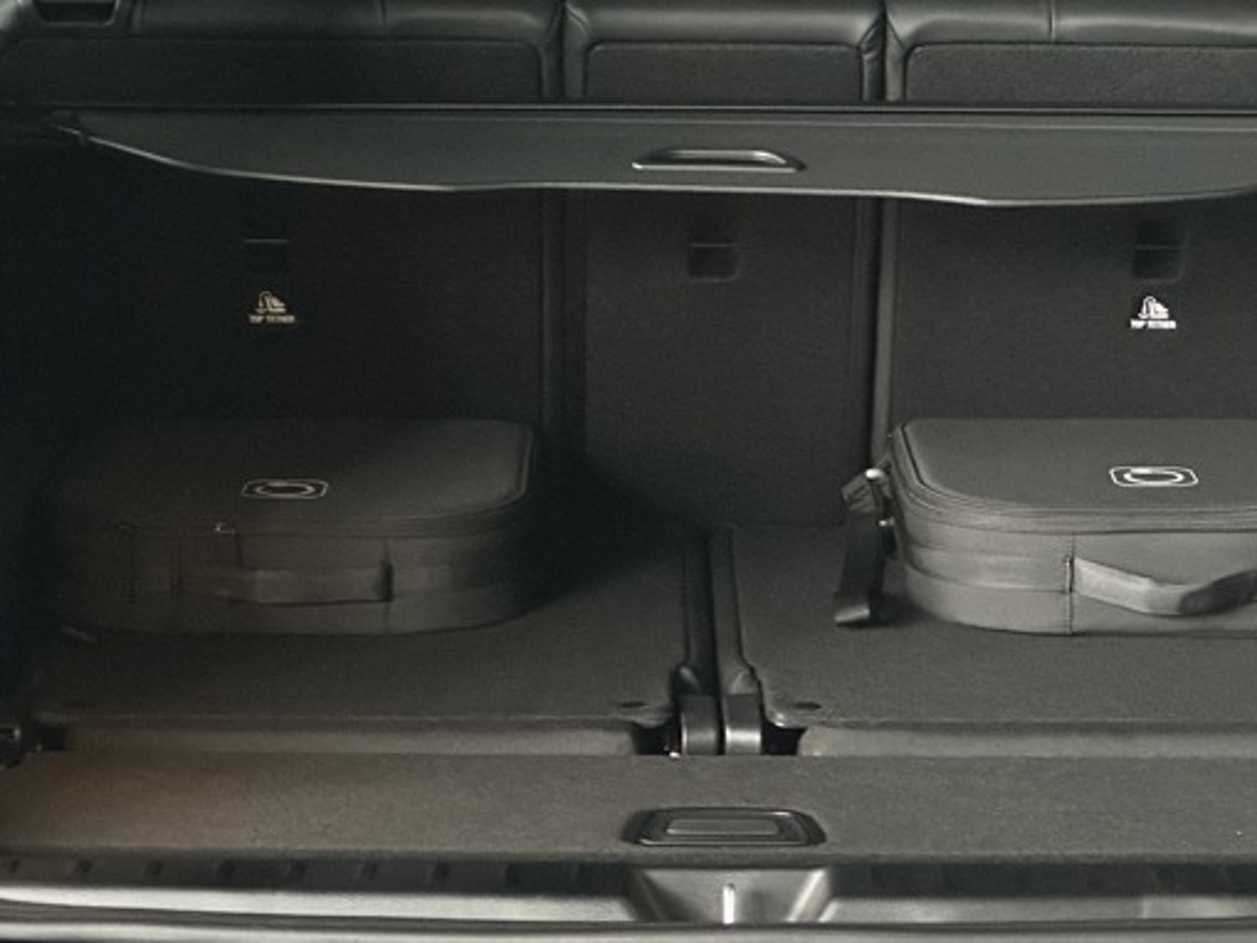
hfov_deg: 16.3
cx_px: 714
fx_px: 4395
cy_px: 368
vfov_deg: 12.2
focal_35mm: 121
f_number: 2.8
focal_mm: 9
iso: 1600
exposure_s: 1/25
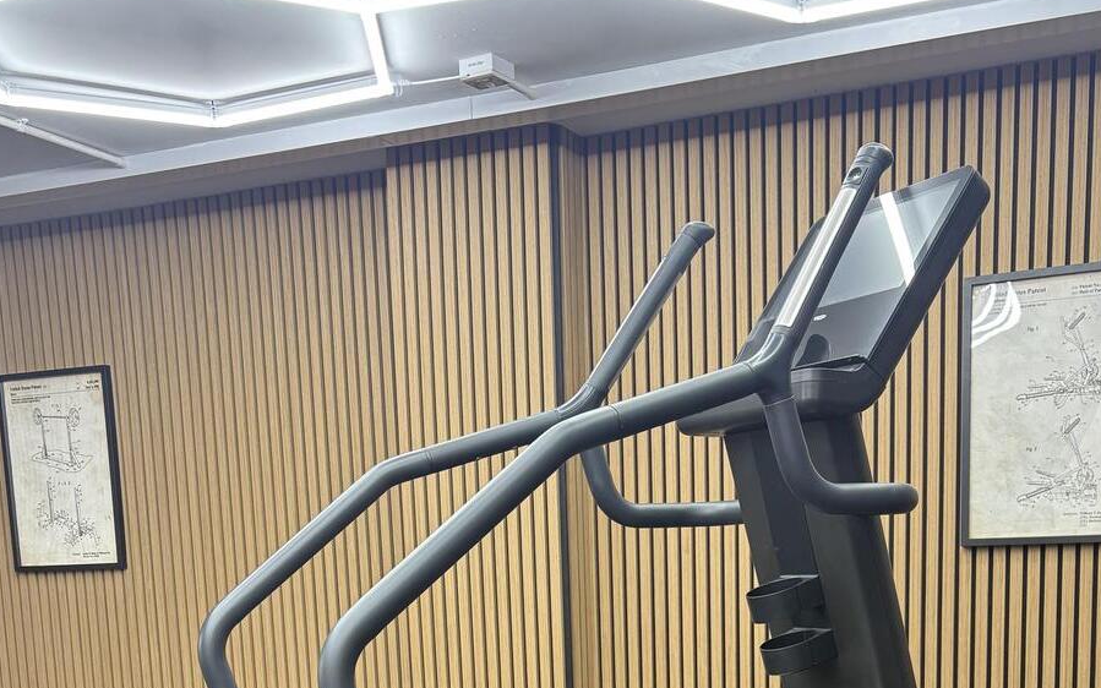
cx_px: 598
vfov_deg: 25.6
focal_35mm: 46
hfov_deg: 43.4
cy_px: 782
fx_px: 1380
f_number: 1.6
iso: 64
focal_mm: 5.96
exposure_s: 1/50
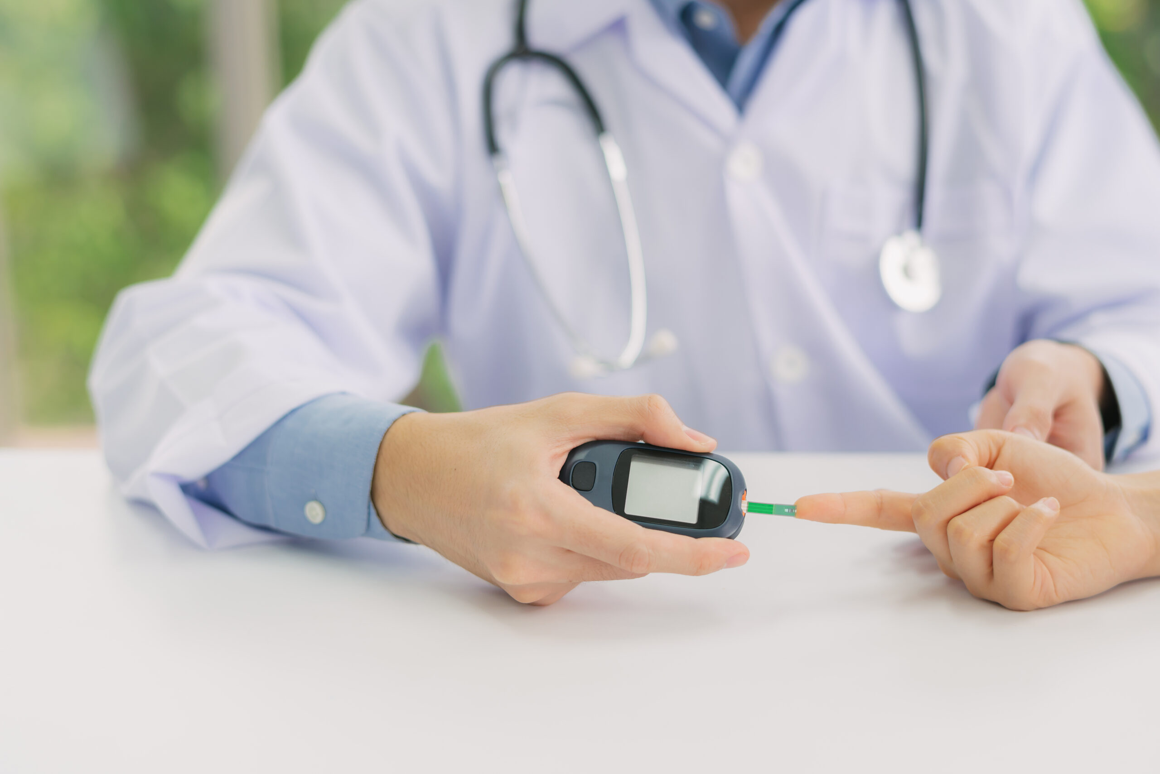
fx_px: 1870
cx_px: 580
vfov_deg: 23.4
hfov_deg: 34.5
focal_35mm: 58
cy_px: 387
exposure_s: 1/160
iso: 250
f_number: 2.8
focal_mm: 58
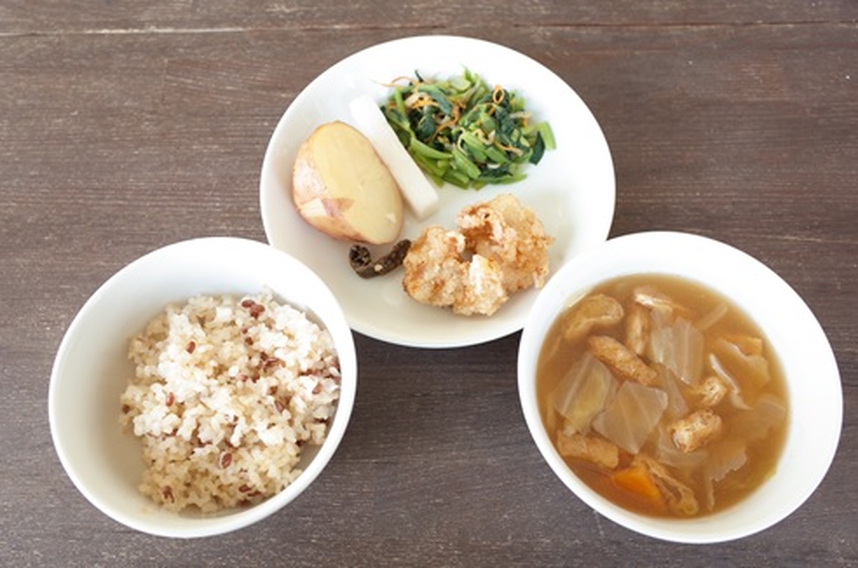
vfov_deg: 46.2
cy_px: 284
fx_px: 666
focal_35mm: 28
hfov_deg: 65.6
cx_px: 429
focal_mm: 18.3
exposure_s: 1/25
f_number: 4.5
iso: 200
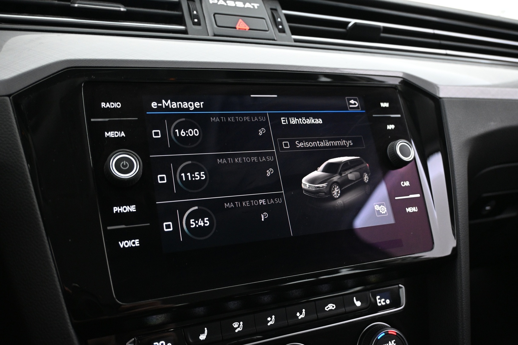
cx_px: 259
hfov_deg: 60.7
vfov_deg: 42.6
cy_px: 172
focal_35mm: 31
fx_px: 442
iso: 1600
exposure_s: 1/20
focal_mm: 20.5
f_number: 3.8
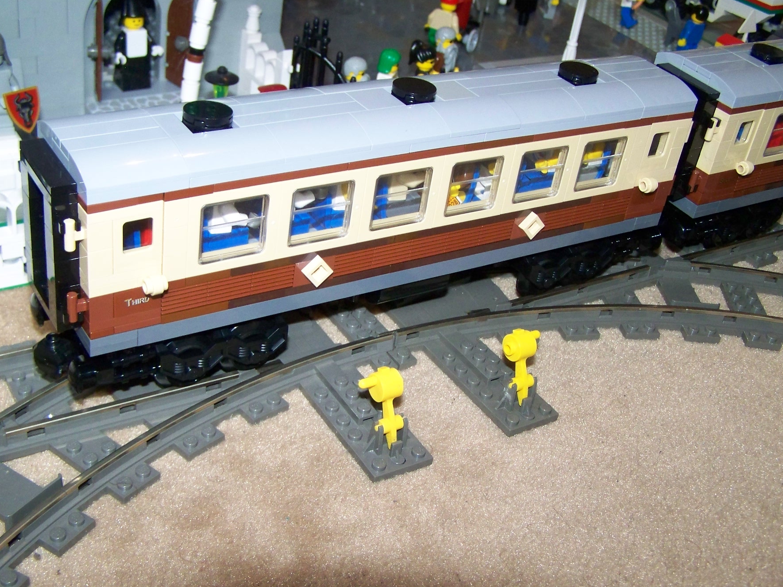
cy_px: 292
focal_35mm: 44
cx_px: 386
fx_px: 995
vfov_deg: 32.9
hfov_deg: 42.9
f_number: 2.8
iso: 200
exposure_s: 1/30
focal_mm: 6.3
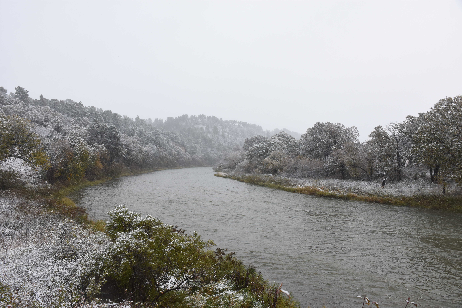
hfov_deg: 61.9
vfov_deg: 43.6
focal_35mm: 30
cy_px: 154
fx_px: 385
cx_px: 231
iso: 400
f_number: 7.1
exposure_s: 1/250
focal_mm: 20
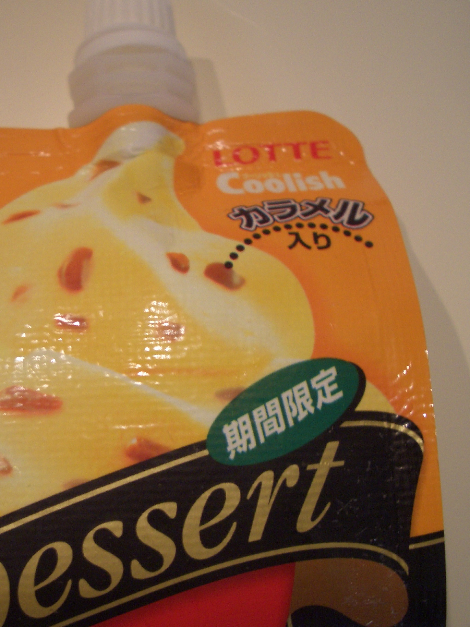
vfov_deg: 38.9
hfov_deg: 29.4
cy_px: 348
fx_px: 887
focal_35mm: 49
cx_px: 147
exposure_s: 1/15
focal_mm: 5.8
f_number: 2.6
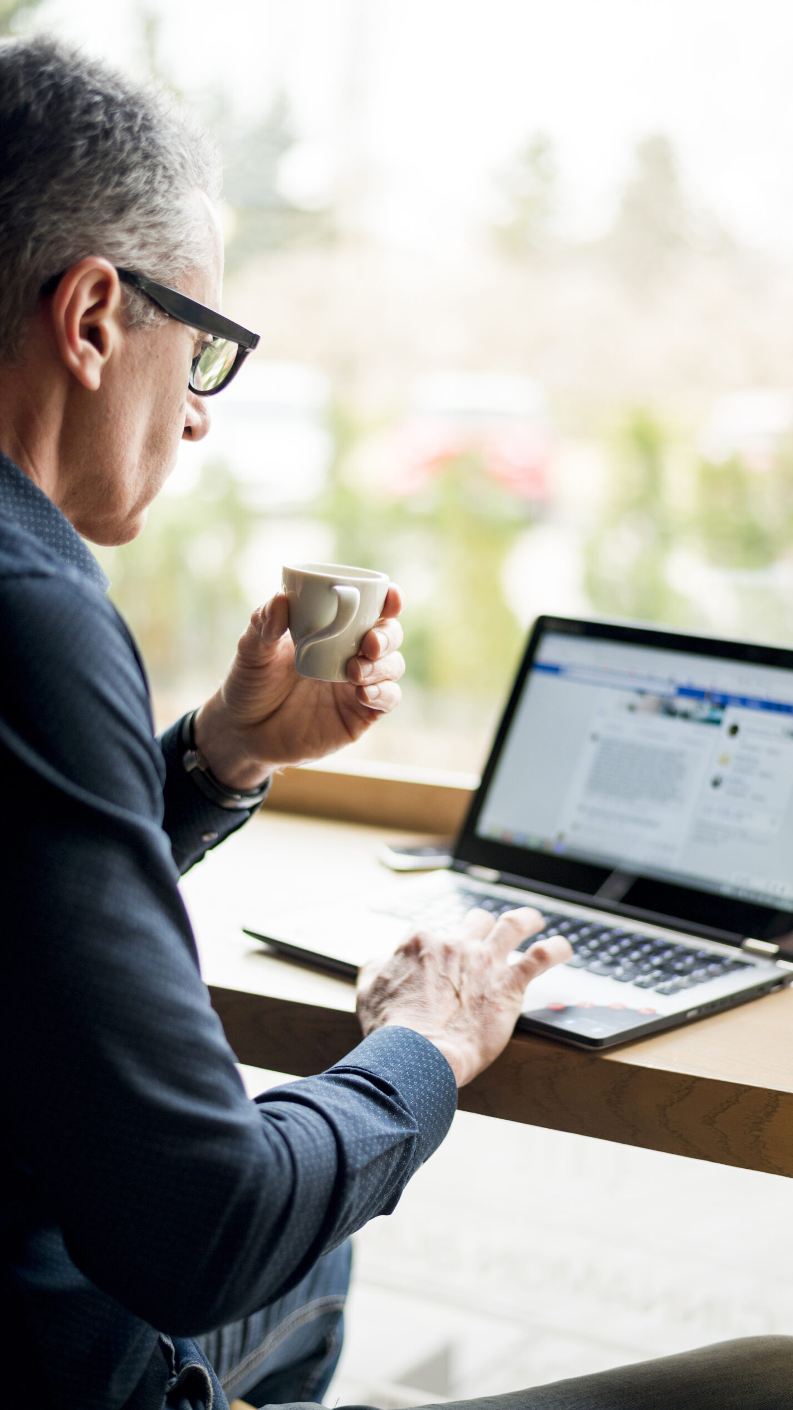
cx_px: 426
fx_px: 1981
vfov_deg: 39.2
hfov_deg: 22.6
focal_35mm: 53
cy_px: 707
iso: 320
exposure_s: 1/400
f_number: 1.8
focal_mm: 50
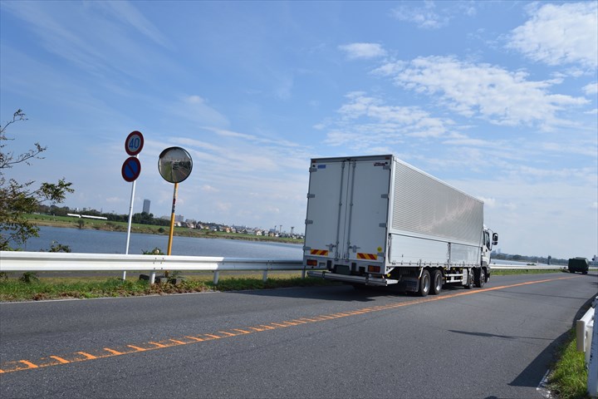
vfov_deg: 46.4
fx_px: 465
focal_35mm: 28
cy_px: 200
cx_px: 299
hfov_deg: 65.5
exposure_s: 1/1000
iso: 200
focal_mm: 28
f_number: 9
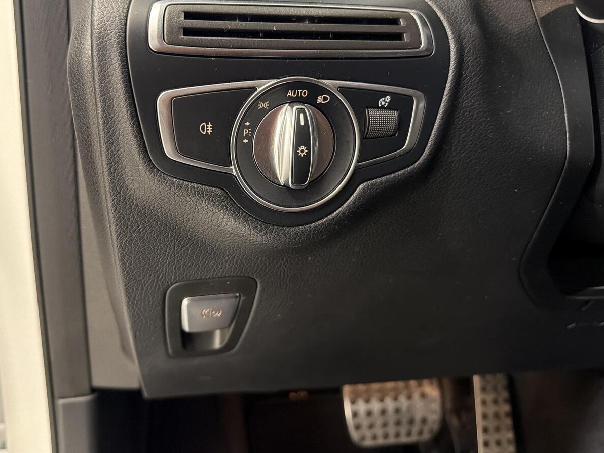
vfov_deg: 48.1
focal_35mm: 29
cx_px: 252
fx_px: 506
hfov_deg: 61.3
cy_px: 197
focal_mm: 6.76
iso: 800
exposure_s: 1/33
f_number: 1.78
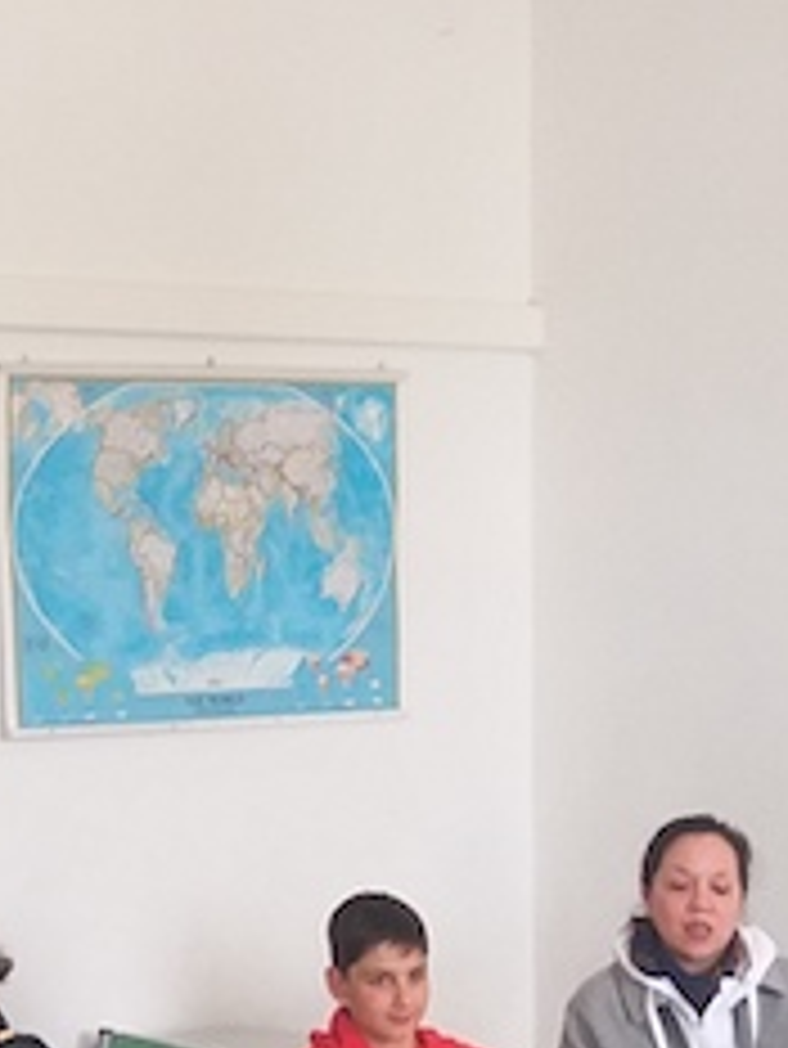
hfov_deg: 12.7
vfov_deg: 17.0
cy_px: 481
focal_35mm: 116
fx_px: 3518
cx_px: 50
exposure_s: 1/50
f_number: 1.7
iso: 125
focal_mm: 3.93
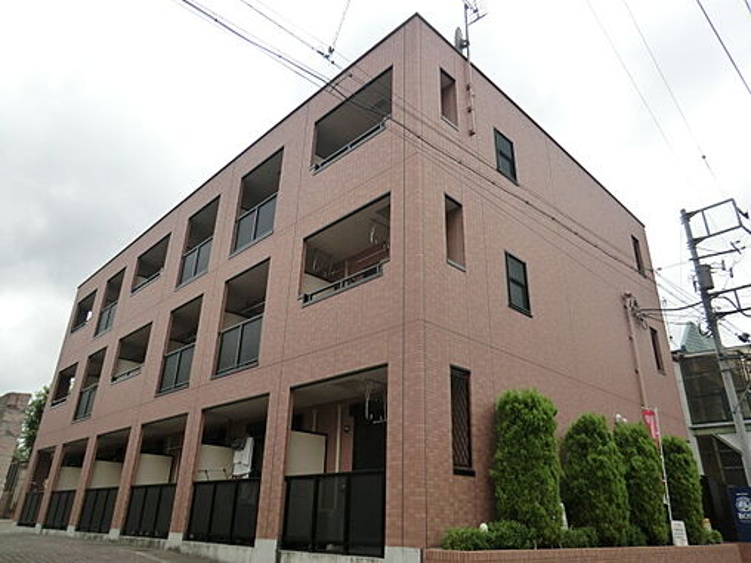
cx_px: 376
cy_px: 282
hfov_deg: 71.6
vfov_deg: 56.8
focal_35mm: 24
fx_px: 521
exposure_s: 1/320
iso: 80
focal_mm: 4.3
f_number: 3.2
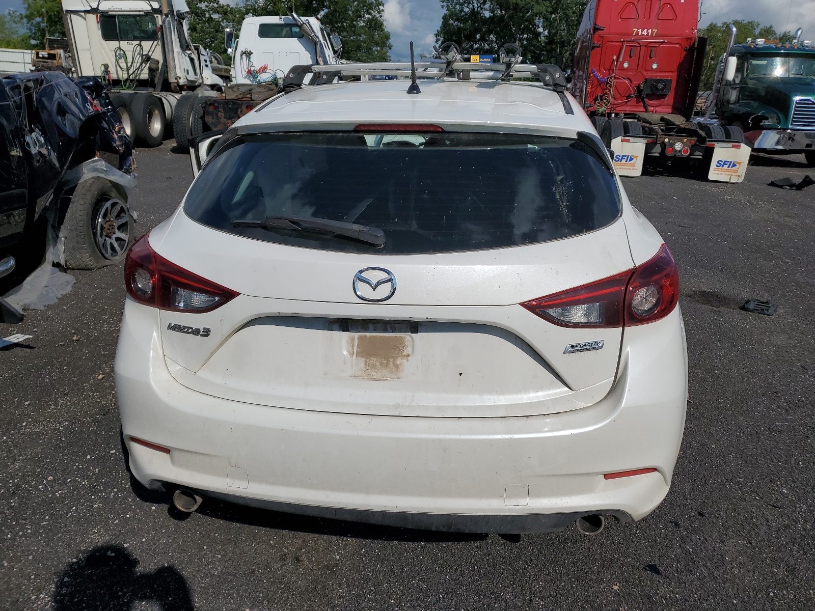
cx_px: 408
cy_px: 306
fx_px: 612
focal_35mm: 26
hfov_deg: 67.3
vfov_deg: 53.1
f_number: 1.5
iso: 52
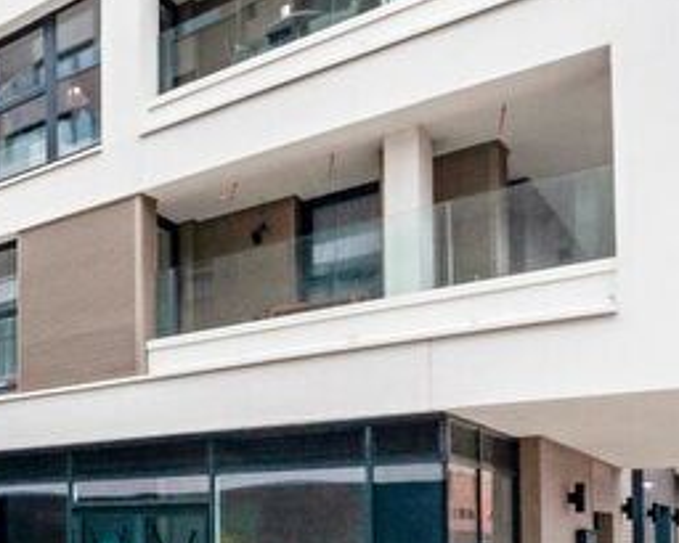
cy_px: 428
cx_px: -82
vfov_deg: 34.5
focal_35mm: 42
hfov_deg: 36.3
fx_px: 850
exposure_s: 1/200
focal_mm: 11
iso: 800
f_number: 9
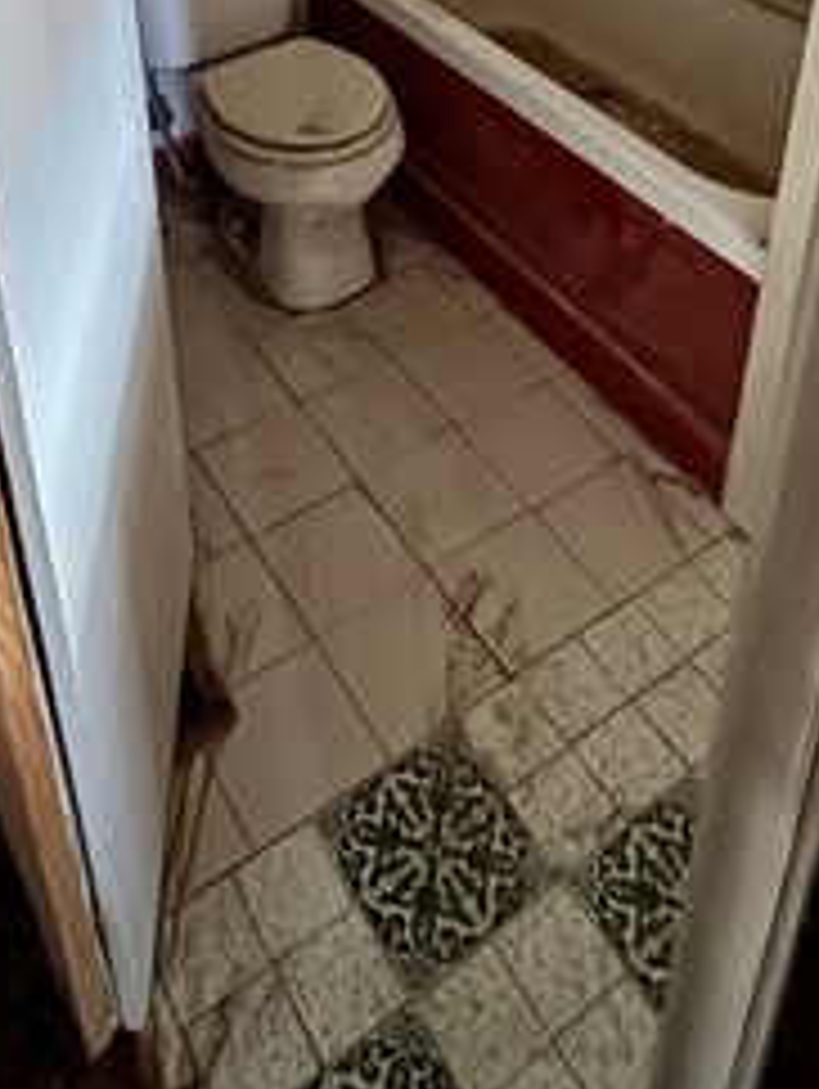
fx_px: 1165
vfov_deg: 42.8
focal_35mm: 37
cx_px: 369
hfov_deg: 38.7
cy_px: -14
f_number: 2.2
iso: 1600
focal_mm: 2.22
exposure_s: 1/9
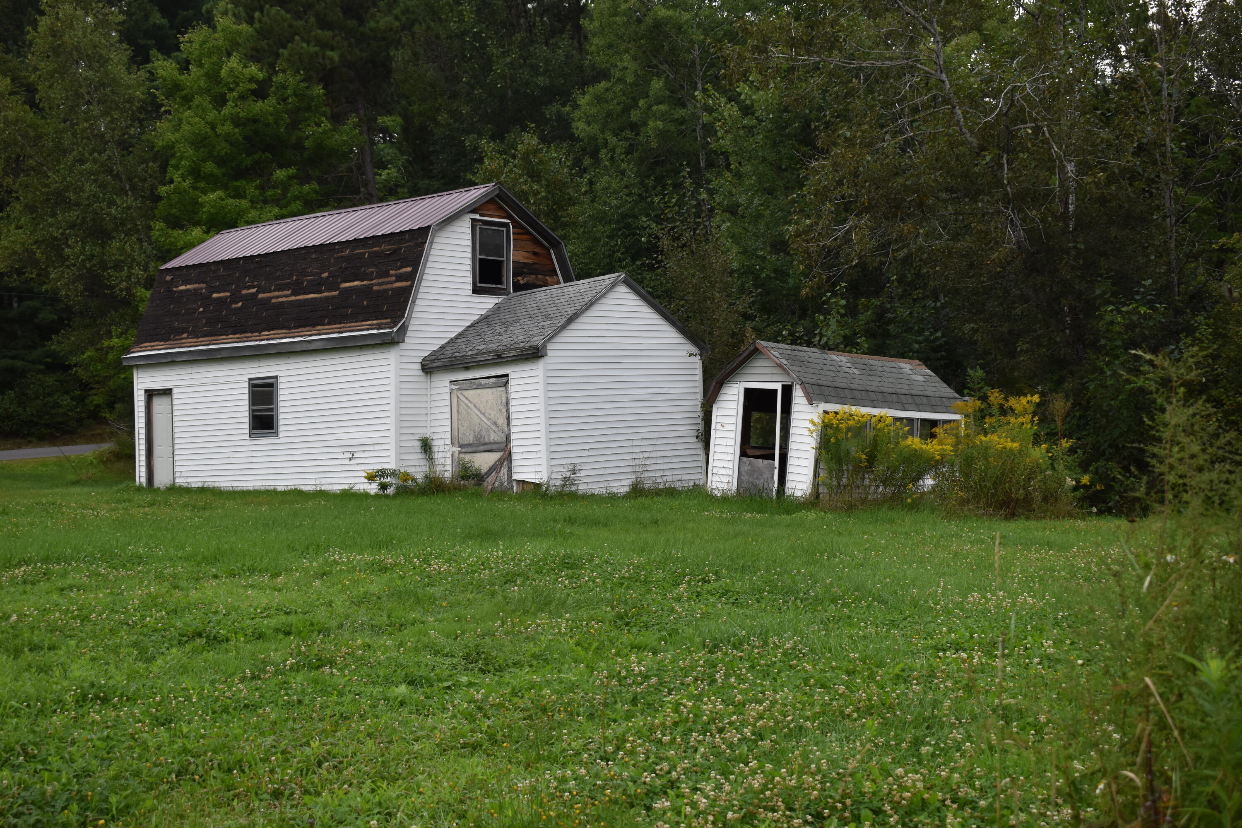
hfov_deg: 43.6
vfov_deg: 29.9
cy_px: 414
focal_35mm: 45
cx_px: 621
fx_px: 1552
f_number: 5.6
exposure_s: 1/250
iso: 360
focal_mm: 30
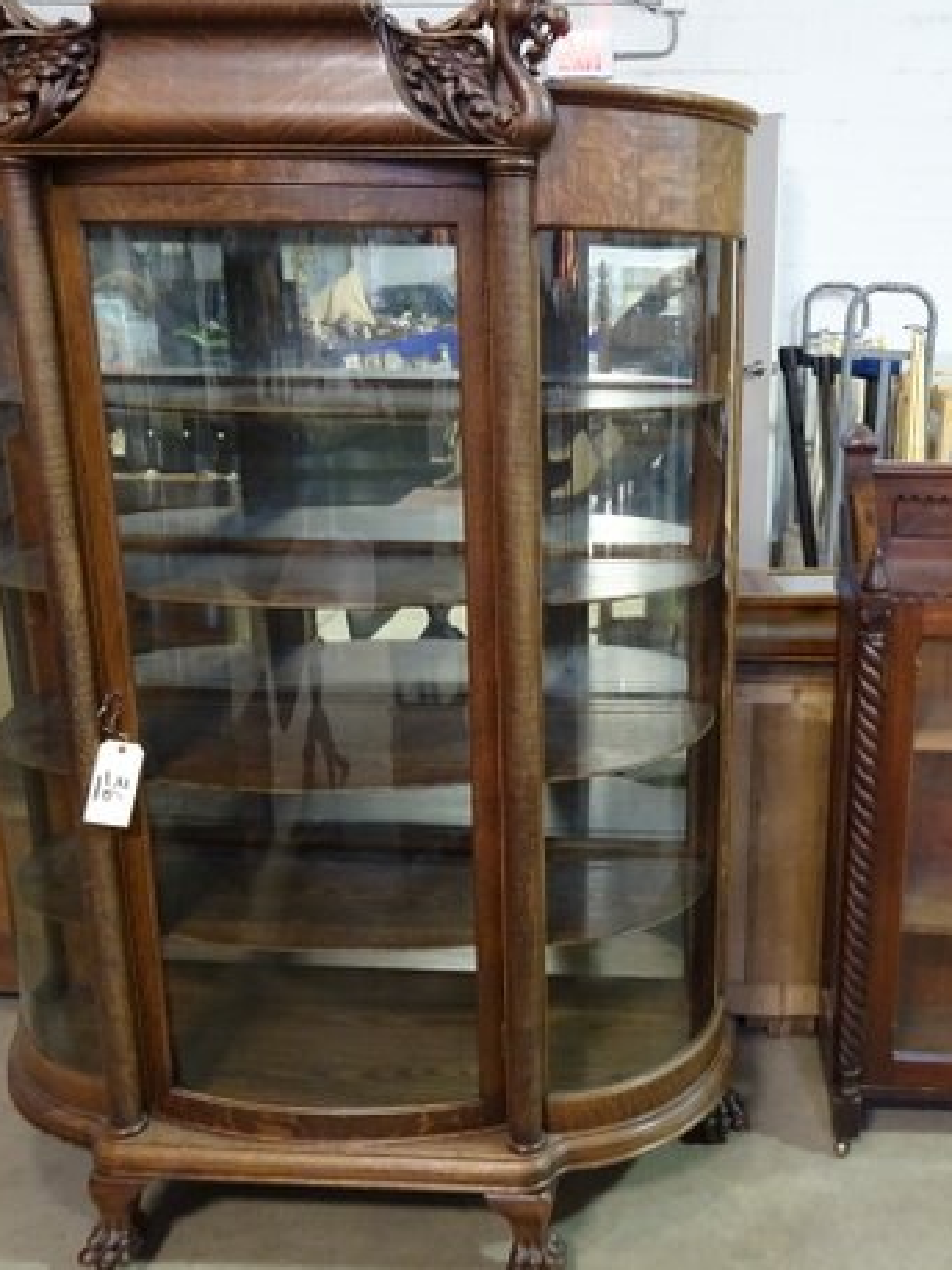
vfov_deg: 55.4
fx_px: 1211
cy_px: 618
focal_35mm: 33
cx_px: 643
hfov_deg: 42.3
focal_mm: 4.1
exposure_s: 1/15
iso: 800
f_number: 3.5
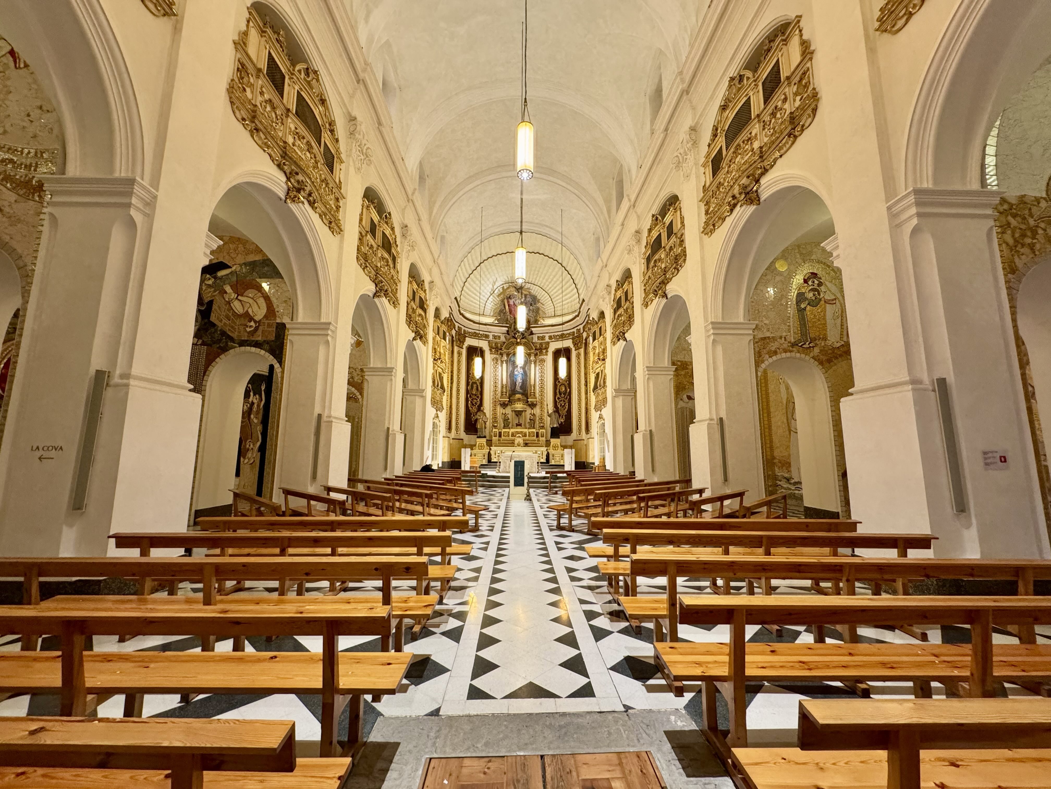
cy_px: 394
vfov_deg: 85.7
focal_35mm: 14
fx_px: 425
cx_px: 526
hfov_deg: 102.1
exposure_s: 1/65
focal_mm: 2.22
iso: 320
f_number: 2.2
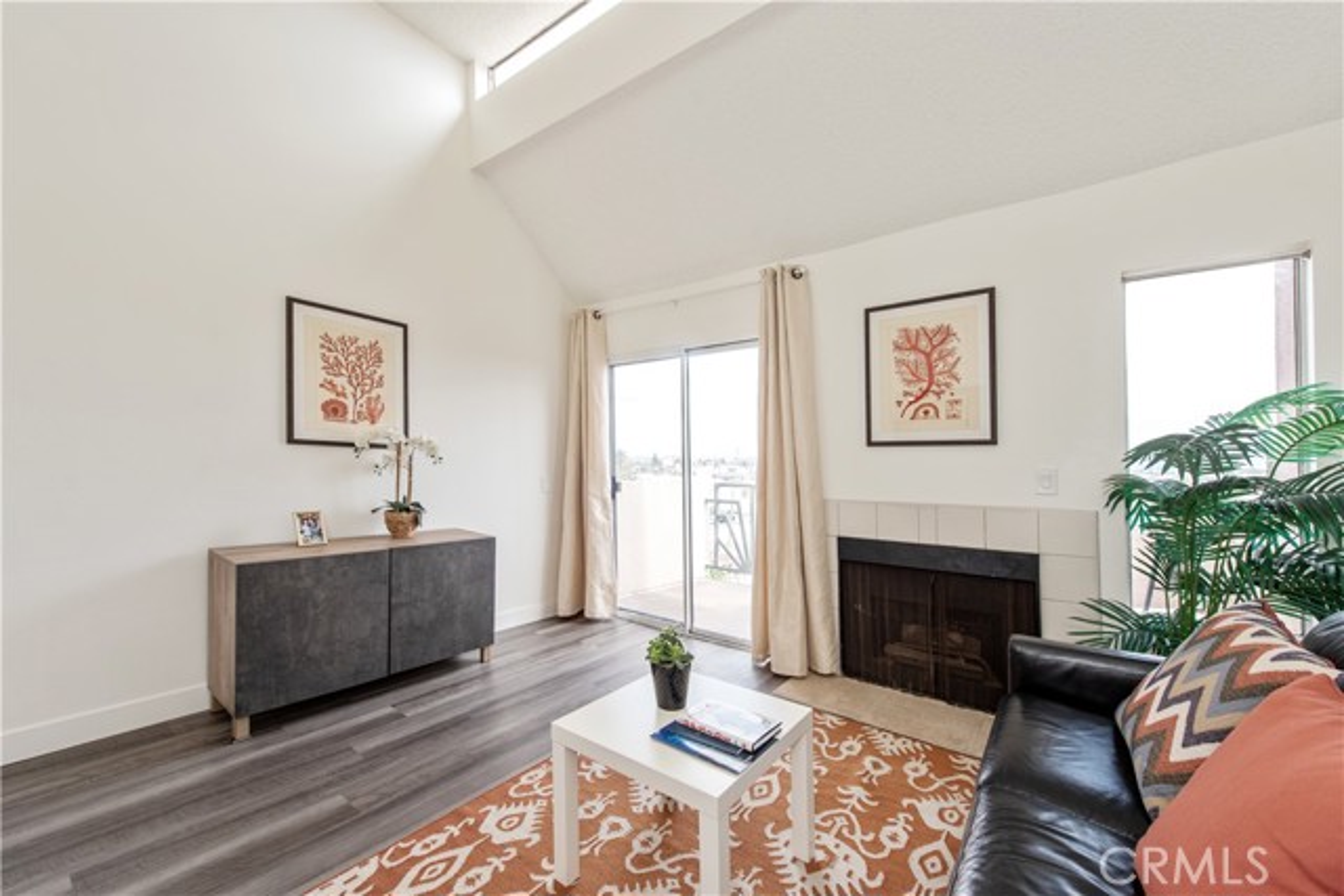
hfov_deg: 104.2
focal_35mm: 14
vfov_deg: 81.2
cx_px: 672
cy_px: 448
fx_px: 523
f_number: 5.6
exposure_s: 1/125
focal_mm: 14
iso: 125
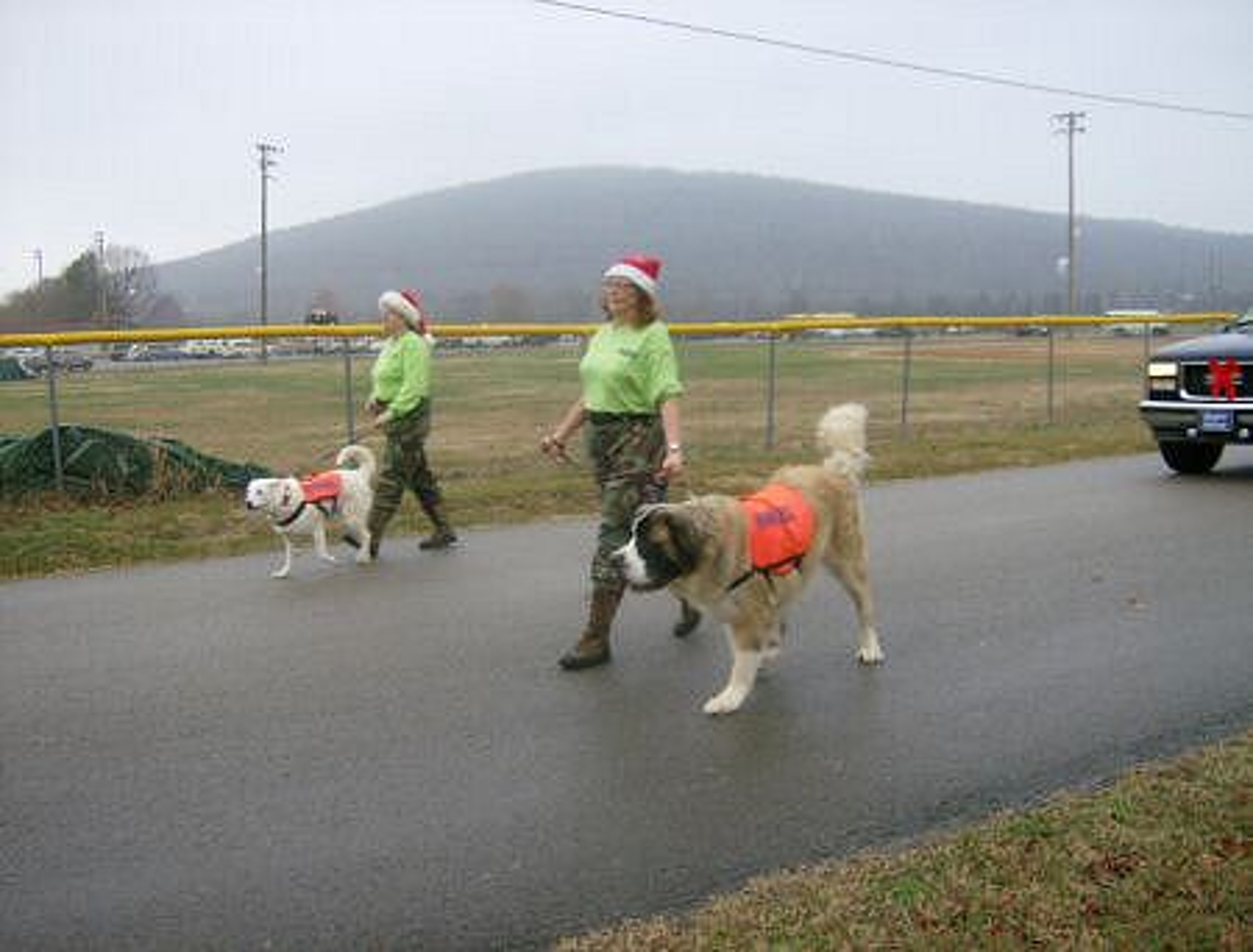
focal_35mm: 36
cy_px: 476
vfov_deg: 40.0
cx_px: 626
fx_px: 1309
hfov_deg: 51.1
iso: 100
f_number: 2.8
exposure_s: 1/153
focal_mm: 6
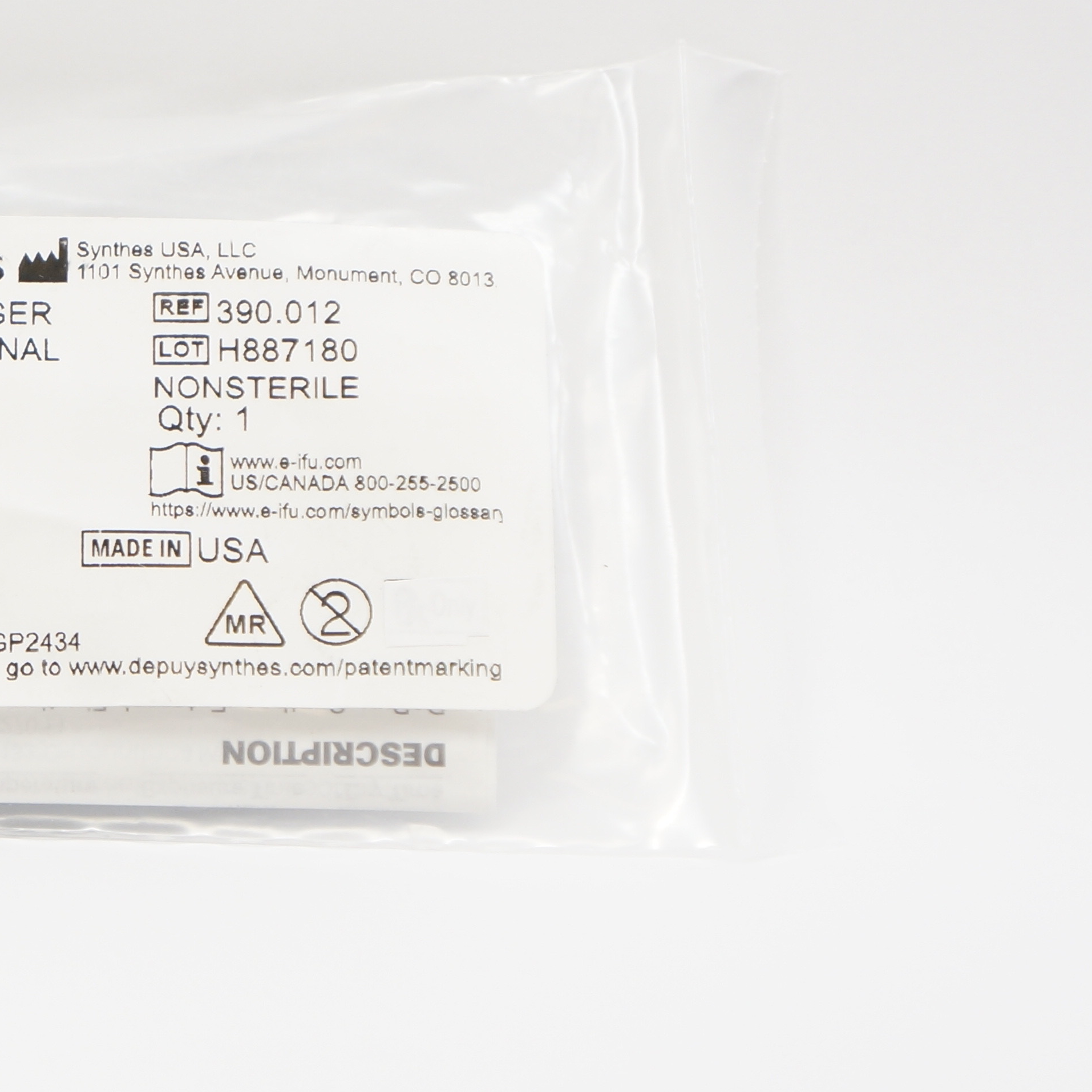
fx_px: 5250
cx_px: -66
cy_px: 467
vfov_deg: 11.9
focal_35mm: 147
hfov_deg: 11.7
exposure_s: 1/80
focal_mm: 45
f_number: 5
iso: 400
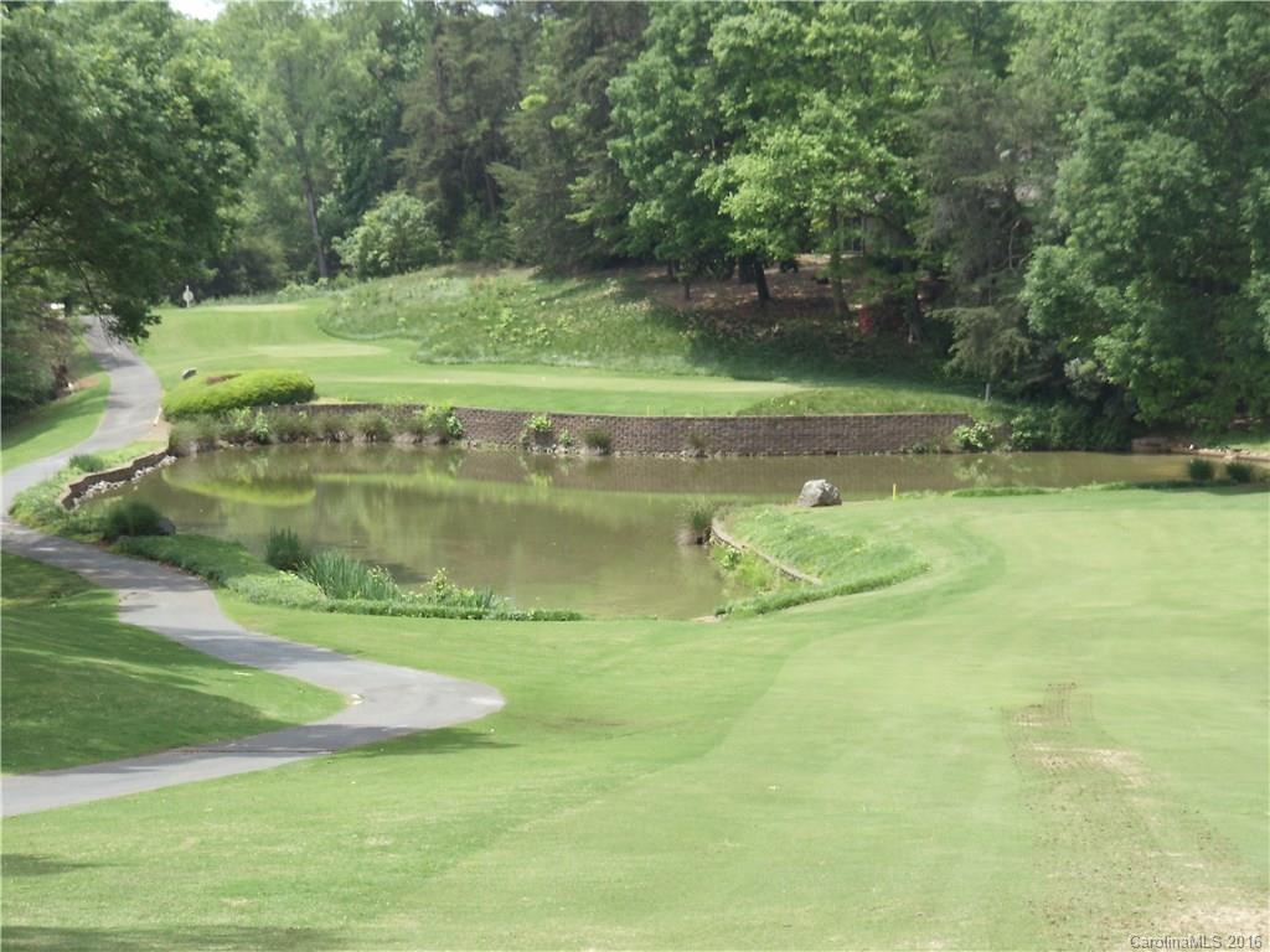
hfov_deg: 17.4
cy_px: 476
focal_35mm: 113
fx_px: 4146
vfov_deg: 13.1
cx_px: 635
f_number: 4.8
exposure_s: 1/320
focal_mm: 15.35
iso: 100
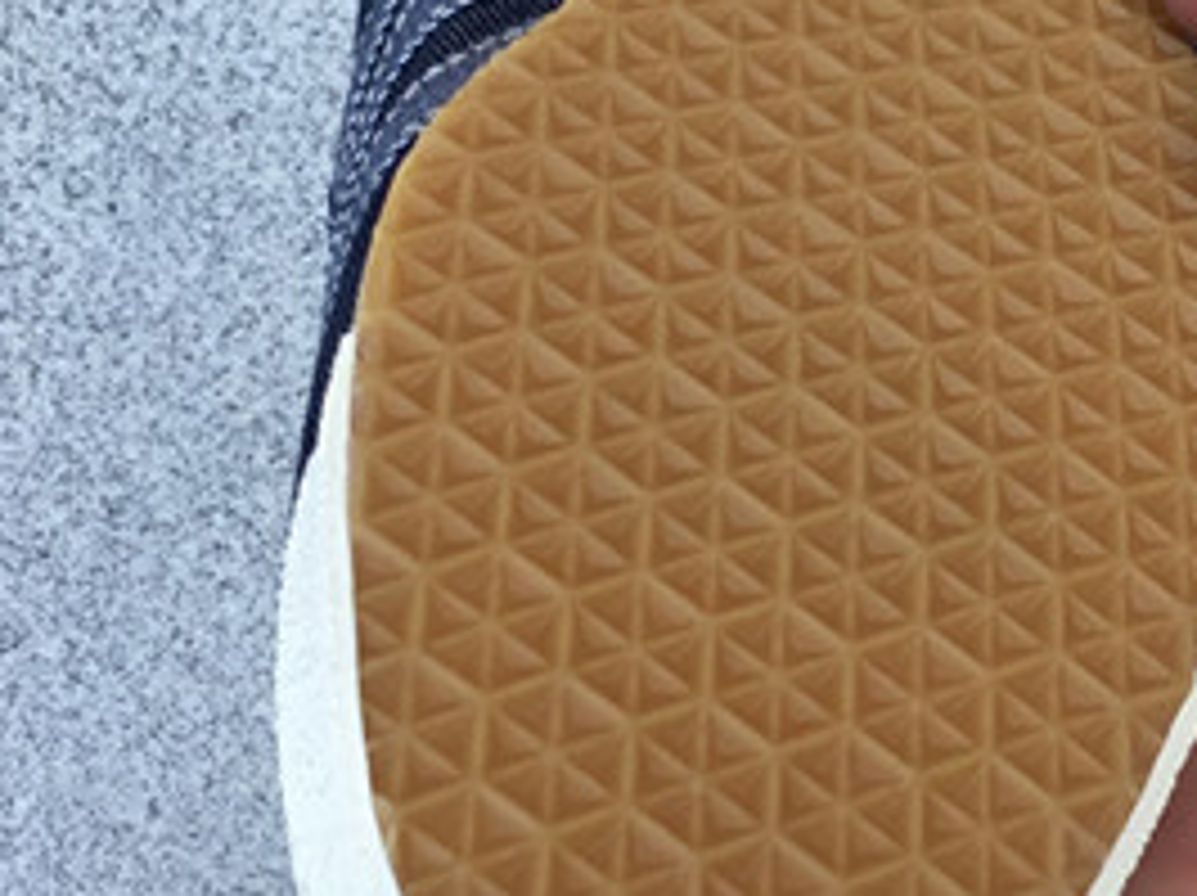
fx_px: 3628
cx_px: 734
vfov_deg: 14.0
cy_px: 128
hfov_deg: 18.7
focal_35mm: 105
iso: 32
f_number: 2.4
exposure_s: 1/100
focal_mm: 3.3
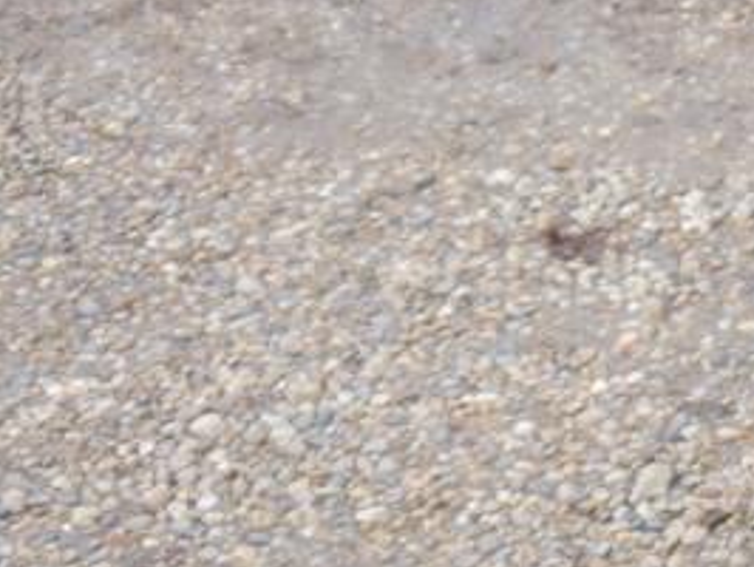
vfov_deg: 12.0
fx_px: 2682
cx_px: 1403
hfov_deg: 14.0
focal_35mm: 123
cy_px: 397
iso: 160
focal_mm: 16
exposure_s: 1/125
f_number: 4
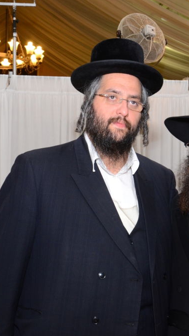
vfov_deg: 33.8
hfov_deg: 19.4
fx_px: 552
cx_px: 122
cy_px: 169
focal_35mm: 62
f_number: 5.6
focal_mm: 26
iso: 800
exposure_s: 1/125
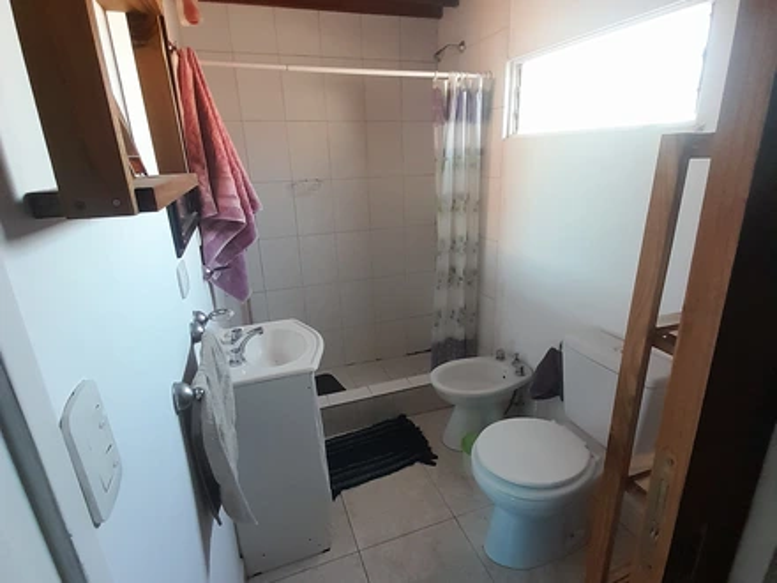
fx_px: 292
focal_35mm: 13
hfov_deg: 106.2
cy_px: 292
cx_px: 388
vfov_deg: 89.9
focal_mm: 1.13
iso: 200
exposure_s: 1/25
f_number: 2.2
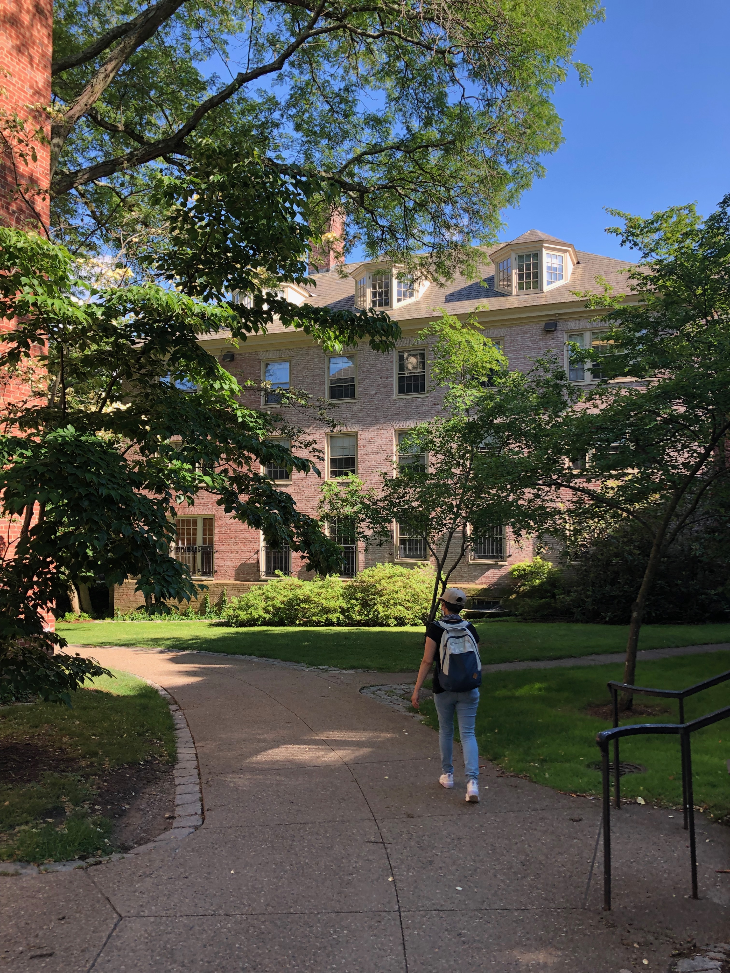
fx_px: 787
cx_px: 365
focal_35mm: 28
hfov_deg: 49.7
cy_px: 486
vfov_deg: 63.4
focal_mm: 3.99
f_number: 1.8
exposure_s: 1/236
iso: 20
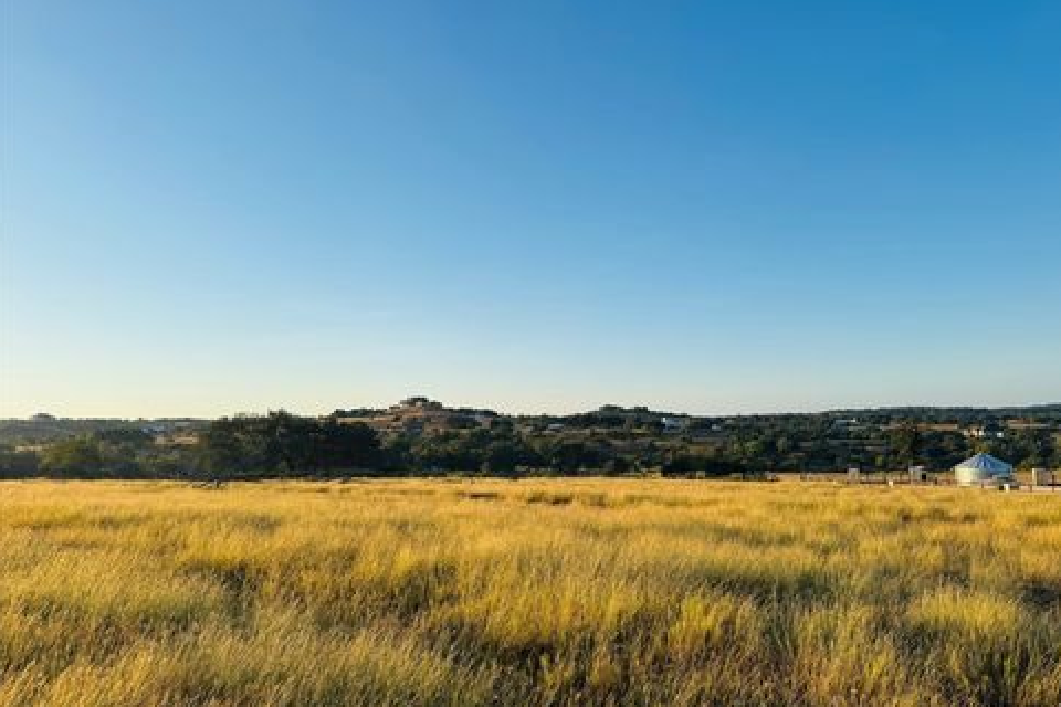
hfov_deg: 69.4
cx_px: 550
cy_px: 372
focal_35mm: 26
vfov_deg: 49.5
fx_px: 766
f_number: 1.78
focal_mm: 6.76
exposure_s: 1/3247
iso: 80
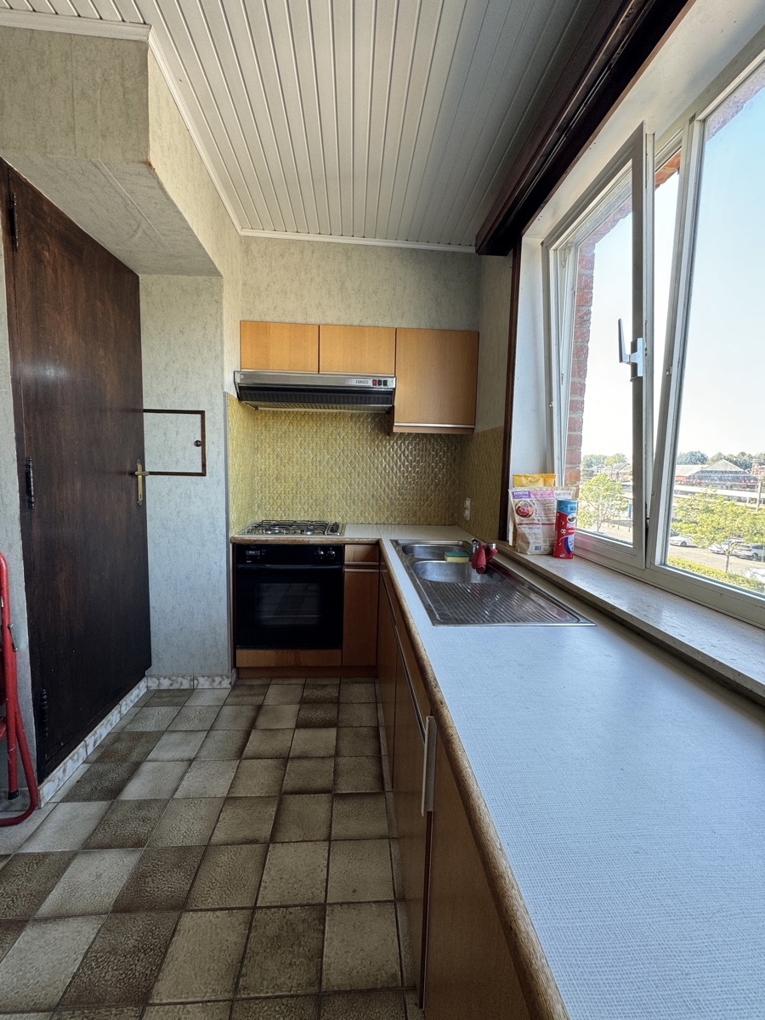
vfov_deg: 102.1
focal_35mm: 14
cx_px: 382
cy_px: 510
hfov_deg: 85.7
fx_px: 413
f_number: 2.2
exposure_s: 1/99
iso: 100
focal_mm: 2.22
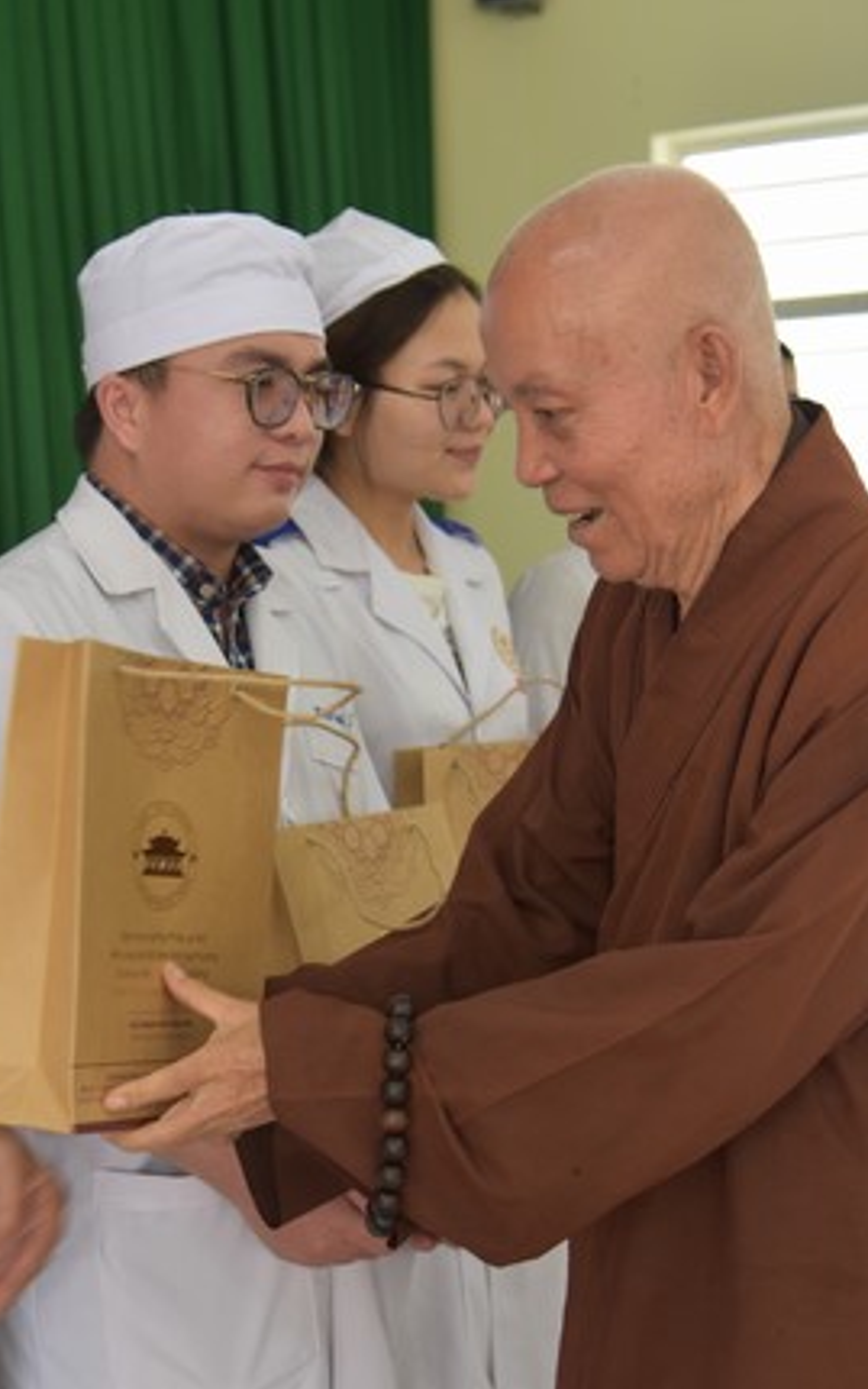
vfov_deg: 27.8
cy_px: 698
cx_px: 219
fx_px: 2799
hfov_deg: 17.5
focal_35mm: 74
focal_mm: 48
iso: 500
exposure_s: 1/60
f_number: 4
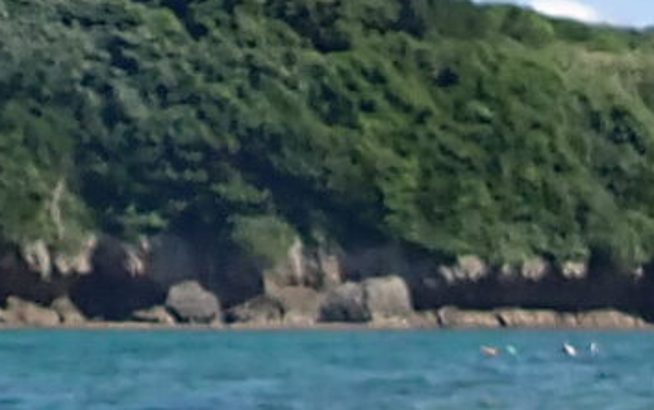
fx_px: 3424
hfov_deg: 10.3
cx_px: 1162
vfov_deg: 6.0
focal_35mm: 192
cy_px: 1501
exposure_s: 1/160
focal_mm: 4.5
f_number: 8
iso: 100
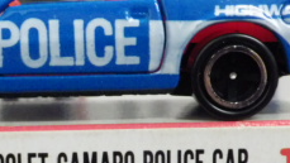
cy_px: 182
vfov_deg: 7.9
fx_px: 1169
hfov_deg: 14.1
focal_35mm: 152
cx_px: 57
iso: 800
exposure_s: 1/30
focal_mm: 9
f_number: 3.8
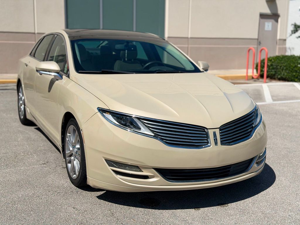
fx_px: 416
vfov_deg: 30.3
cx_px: 150
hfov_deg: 39.7
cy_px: 112
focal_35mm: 48
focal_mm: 6.76
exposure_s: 1/11364
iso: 80
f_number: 1.78
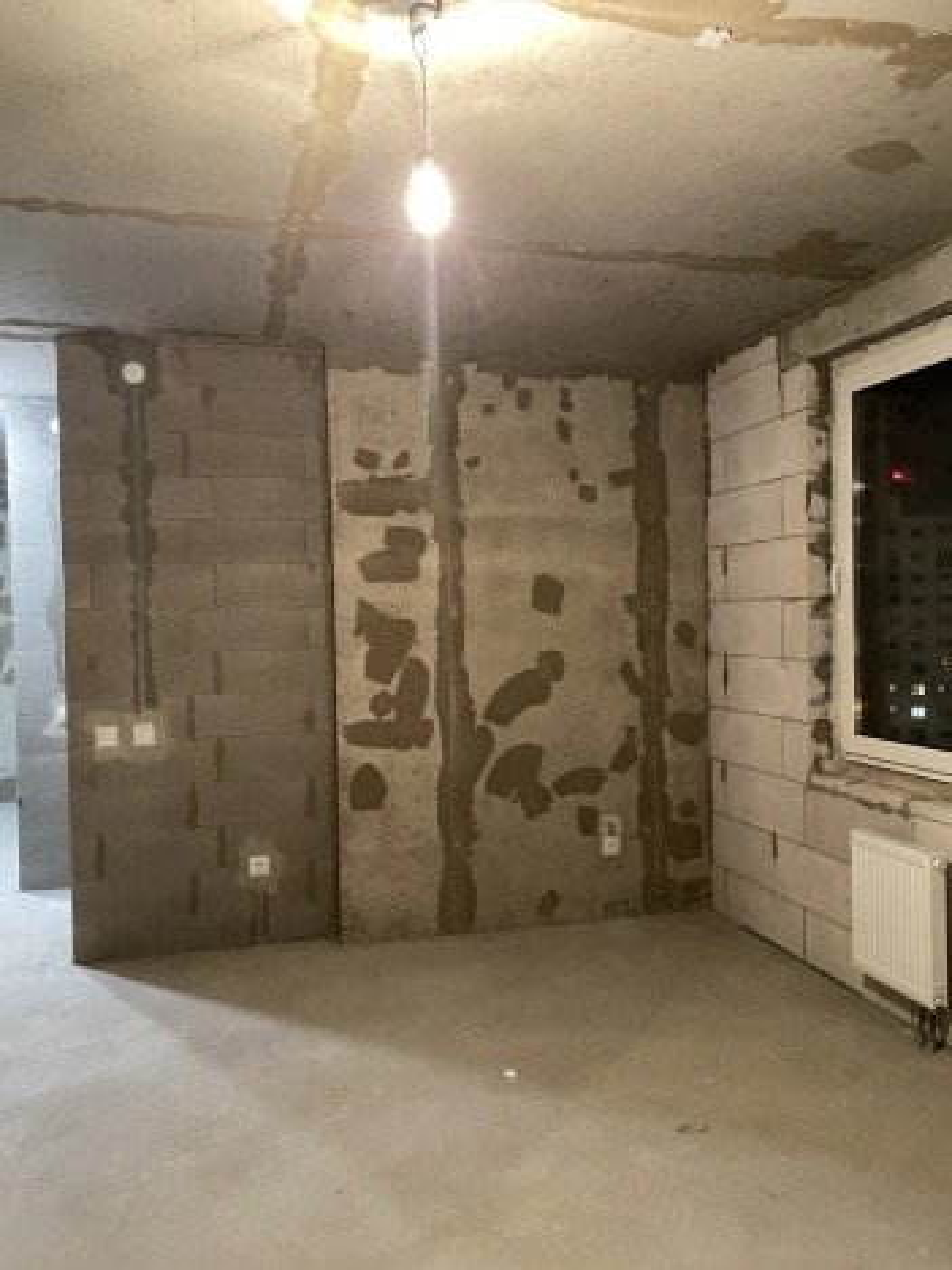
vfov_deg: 67.3
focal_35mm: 26
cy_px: 635
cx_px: 476
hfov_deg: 53.1
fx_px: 953
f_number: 1.8
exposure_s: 1/25
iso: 500
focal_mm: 4.25
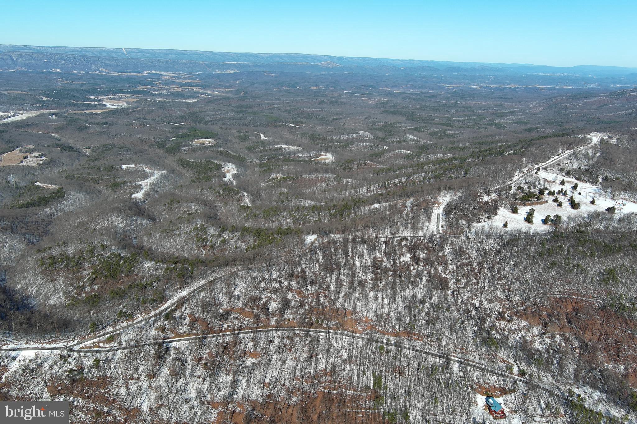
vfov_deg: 45.0
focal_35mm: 29
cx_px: 318
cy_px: 212
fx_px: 513
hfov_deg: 63.7
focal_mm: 10.57
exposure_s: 1/1560
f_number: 2.8
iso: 100
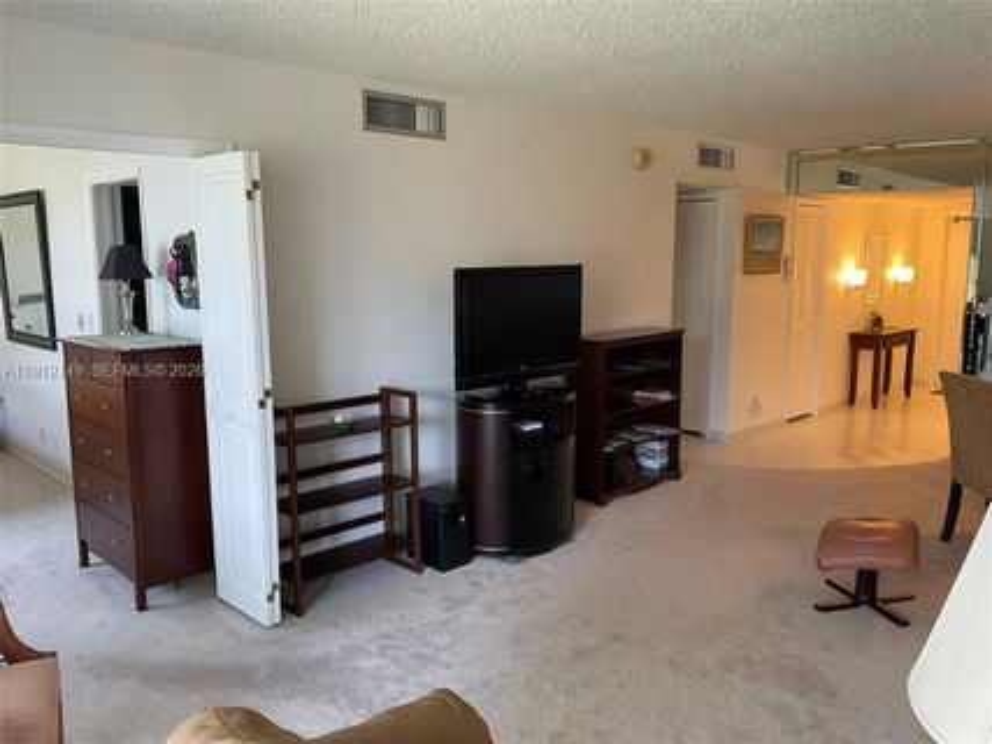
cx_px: 496
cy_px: 372
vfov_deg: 48.2
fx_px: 831
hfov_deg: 61.7
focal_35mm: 29
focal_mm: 3
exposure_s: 1/60
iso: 100
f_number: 1.8
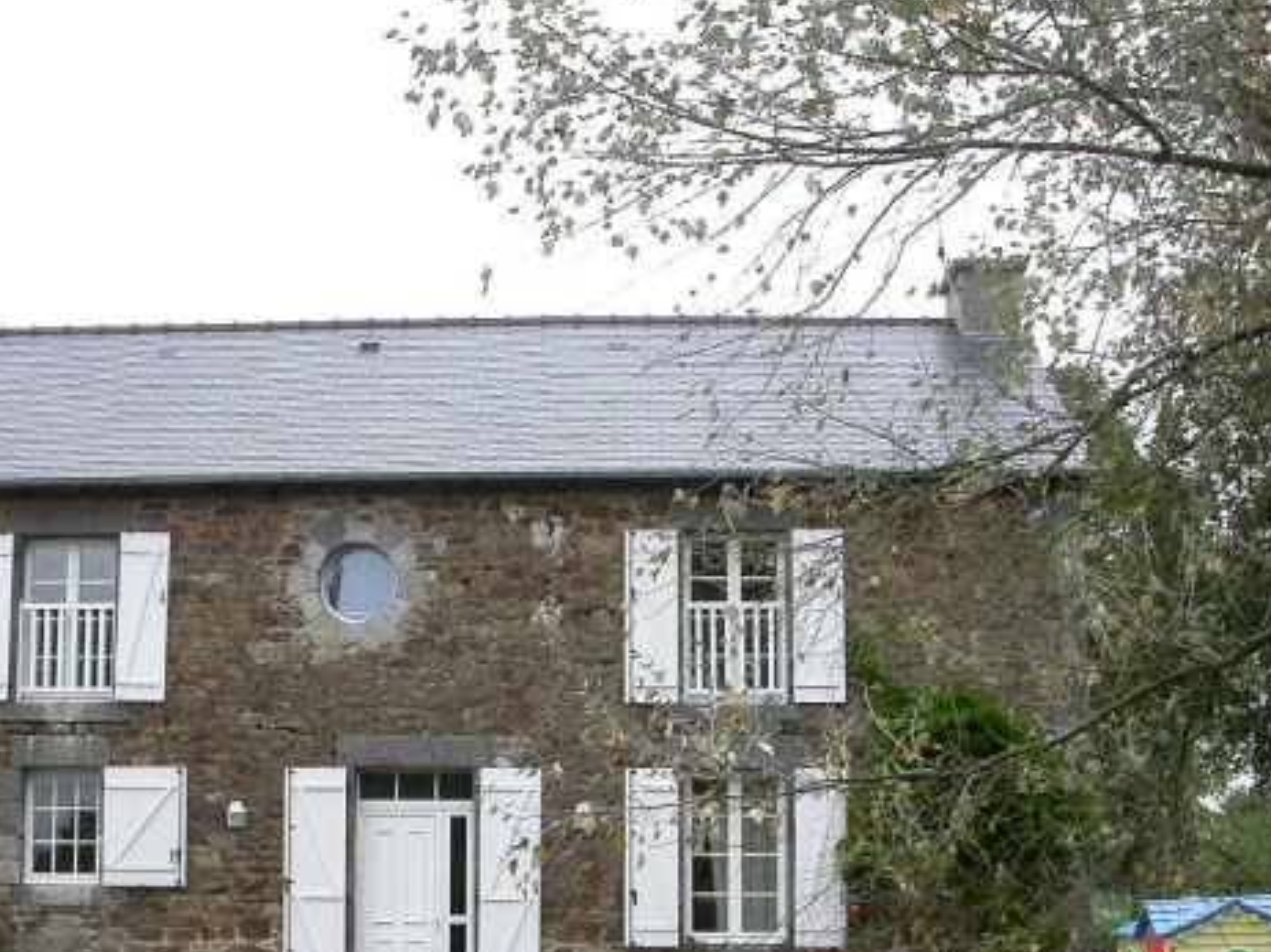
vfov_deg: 25.8
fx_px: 2056
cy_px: 686
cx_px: 467
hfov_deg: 34.2
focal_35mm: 56
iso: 100
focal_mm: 7.85
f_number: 4.2
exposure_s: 1/132
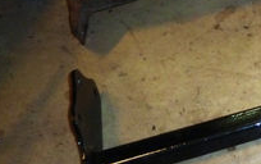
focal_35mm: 83
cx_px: 375
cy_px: 42
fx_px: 591
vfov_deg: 15.7
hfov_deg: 21.5
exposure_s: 1/30
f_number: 3.3
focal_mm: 4.1
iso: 250
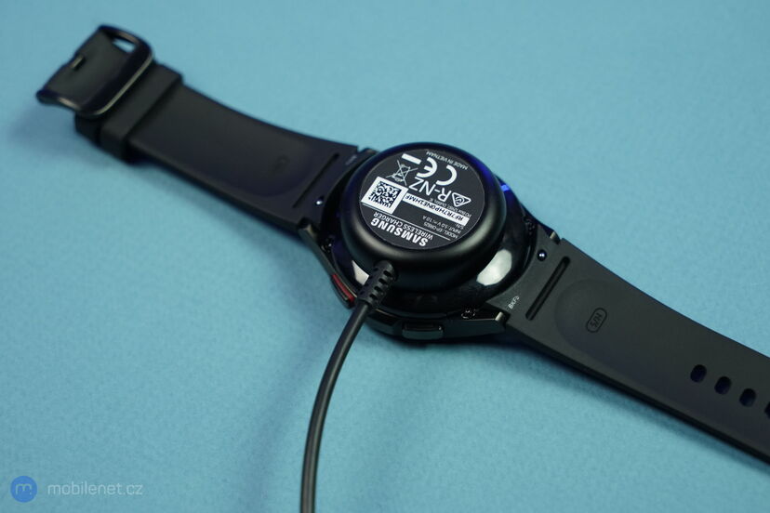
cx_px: 385
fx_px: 1497
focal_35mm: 70
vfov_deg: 19.5
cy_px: 256
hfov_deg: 28.8
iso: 2500
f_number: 7.1
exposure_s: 1/125
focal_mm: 70
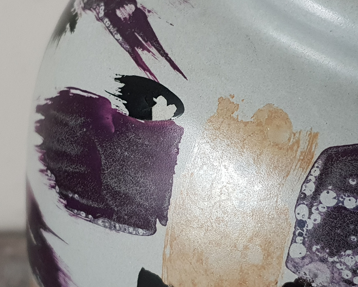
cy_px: 146
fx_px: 297
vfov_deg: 51.5
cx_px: 162
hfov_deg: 62.1
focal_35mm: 28
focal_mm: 4.3
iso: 250
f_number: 1.5
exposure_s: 1/35
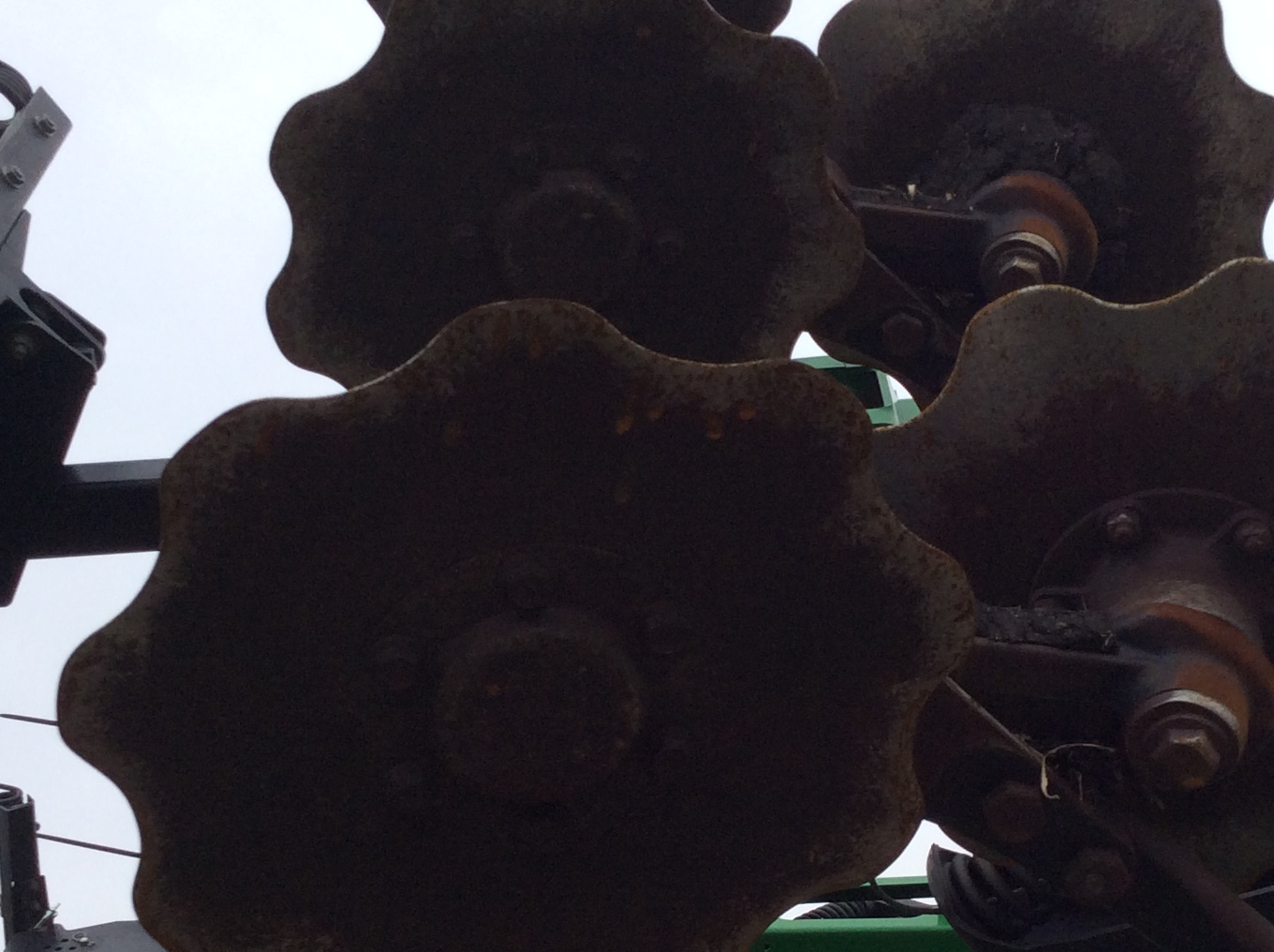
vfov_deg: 23.9
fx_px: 2242
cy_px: 591
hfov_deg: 31.7
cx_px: 742
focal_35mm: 61
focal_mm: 3.3
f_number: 2.4
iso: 32
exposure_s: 1/743
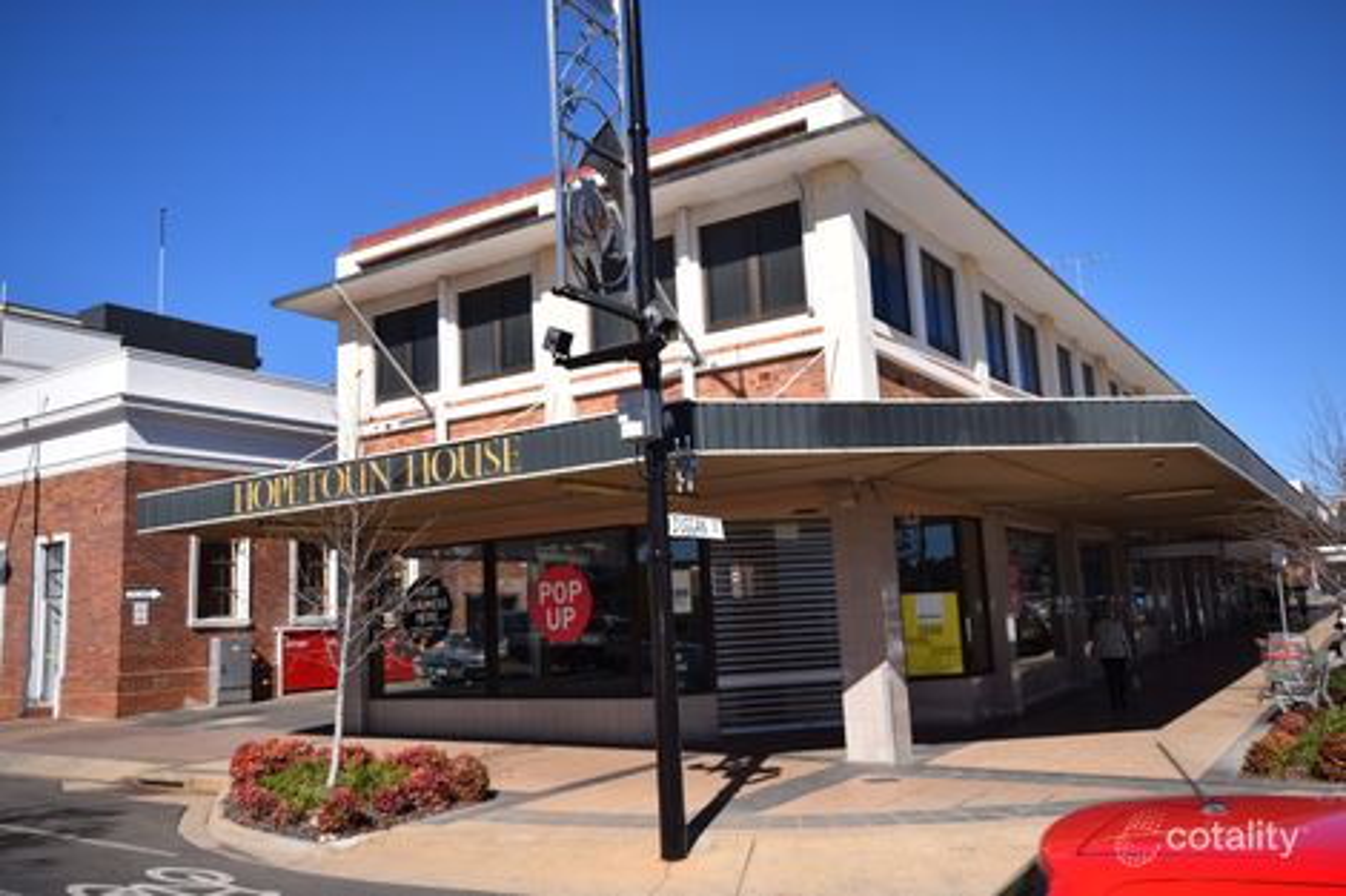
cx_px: 673
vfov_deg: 43.6
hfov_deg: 61.9
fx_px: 1121
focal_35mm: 30
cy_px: 448
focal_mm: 20
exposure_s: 1/200
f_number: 10
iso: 100
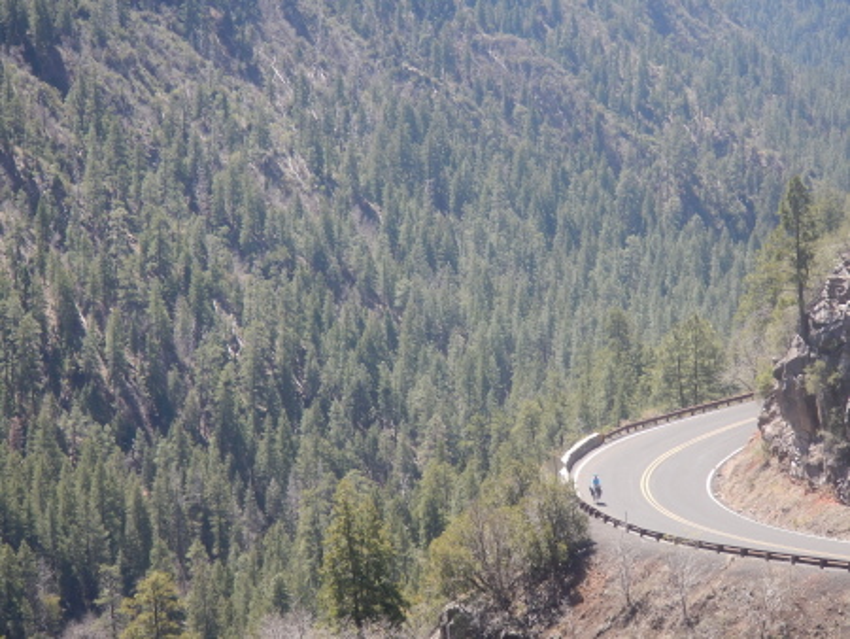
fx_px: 3440
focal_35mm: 140
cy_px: 320
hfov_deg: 14.1
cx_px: 425
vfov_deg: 10.6
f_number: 4.8
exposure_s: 1/200
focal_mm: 25
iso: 125
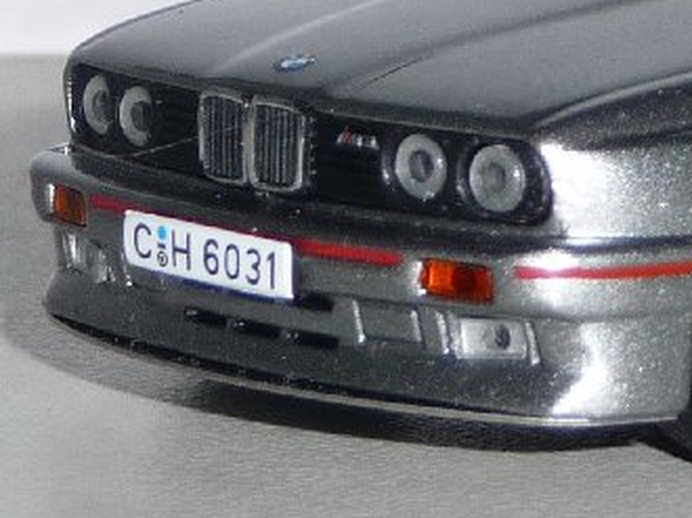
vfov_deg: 4.2
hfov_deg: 5.6
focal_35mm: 354
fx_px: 7072
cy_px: 8
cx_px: 889
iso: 100
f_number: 4.7
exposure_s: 1/40
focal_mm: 14.2
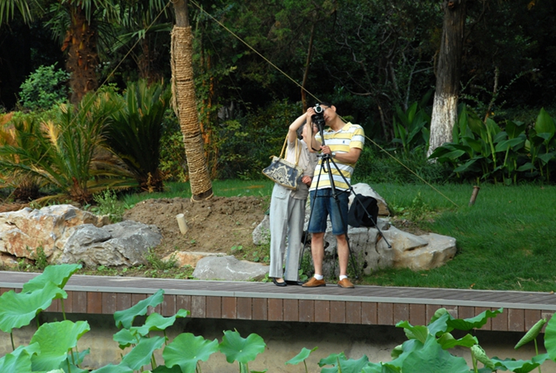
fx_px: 3480
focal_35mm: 225
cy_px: 186
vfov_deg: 6.1
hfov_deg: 9.1
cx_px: 278
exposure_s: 1/60
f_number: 10
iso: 320
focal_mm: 150
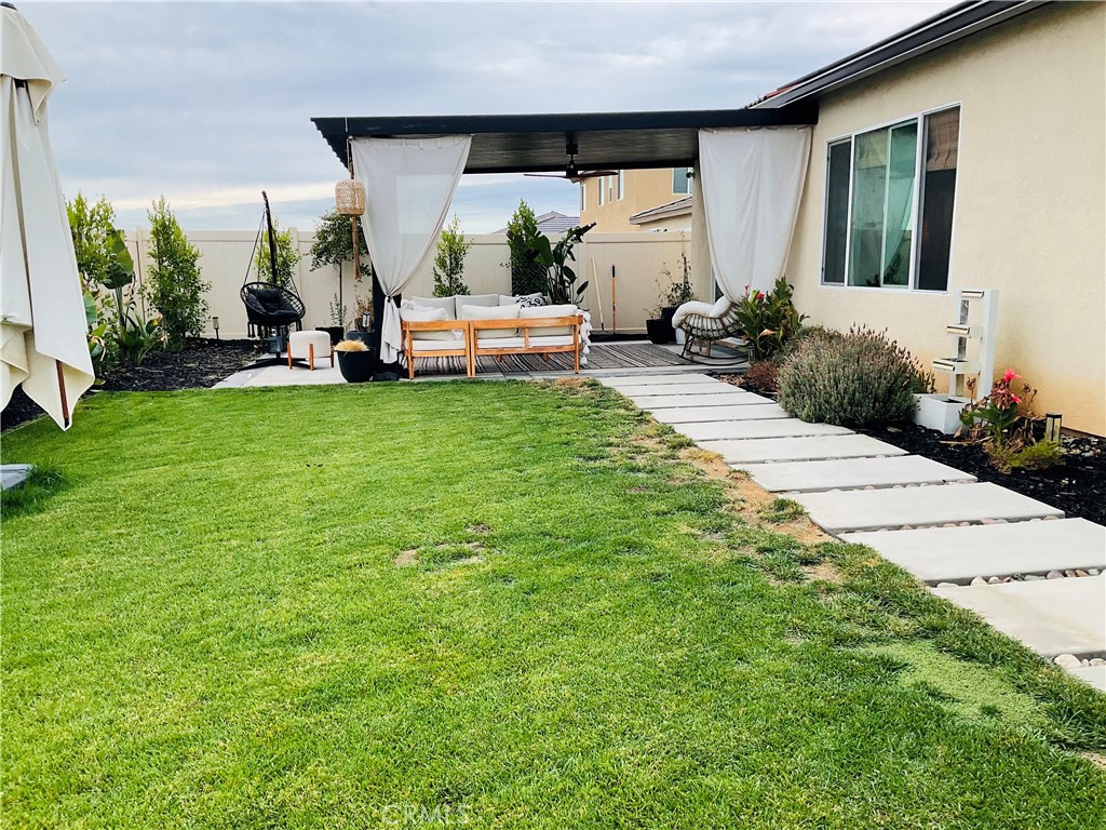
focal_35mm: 29
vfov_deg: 48.2
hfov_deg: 61.7
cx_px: 553
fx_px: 927
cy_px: 415
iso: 16
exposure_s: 1/389
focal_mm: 3
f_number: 1.8
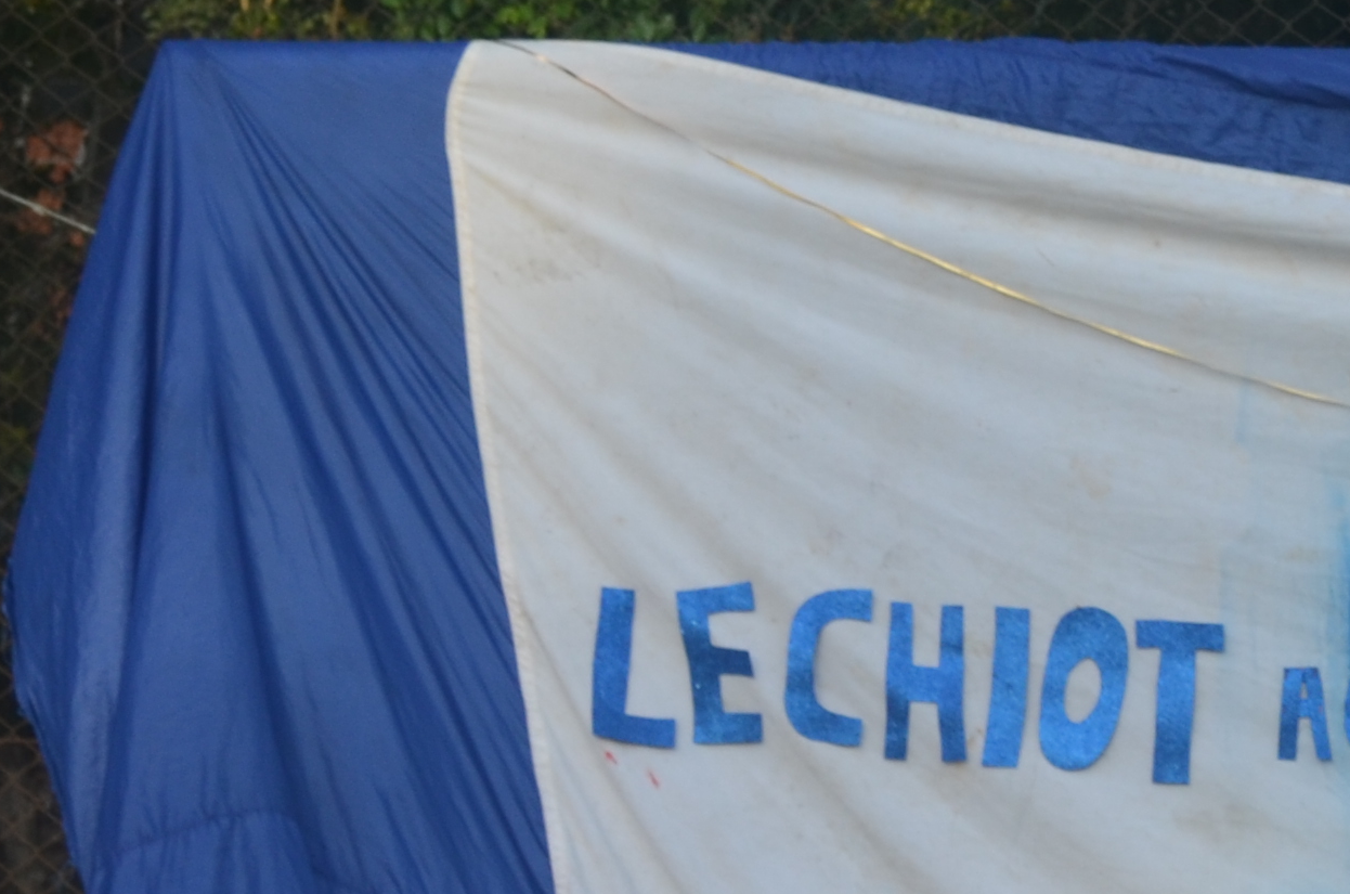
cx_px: 2346
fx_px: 9766
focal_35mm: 261
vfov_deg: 5.2
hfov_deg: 7.7
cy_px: 1342
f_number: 7.1
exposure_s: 1/200
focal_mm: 44
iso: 200
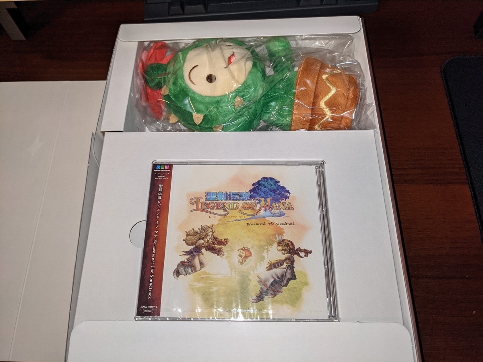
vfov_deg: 51.4
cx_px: 242
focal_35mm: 27
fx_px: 377
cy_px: 181
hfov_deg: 65.3
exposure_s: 1/60
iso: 202
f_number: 1.73
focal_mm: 4.38
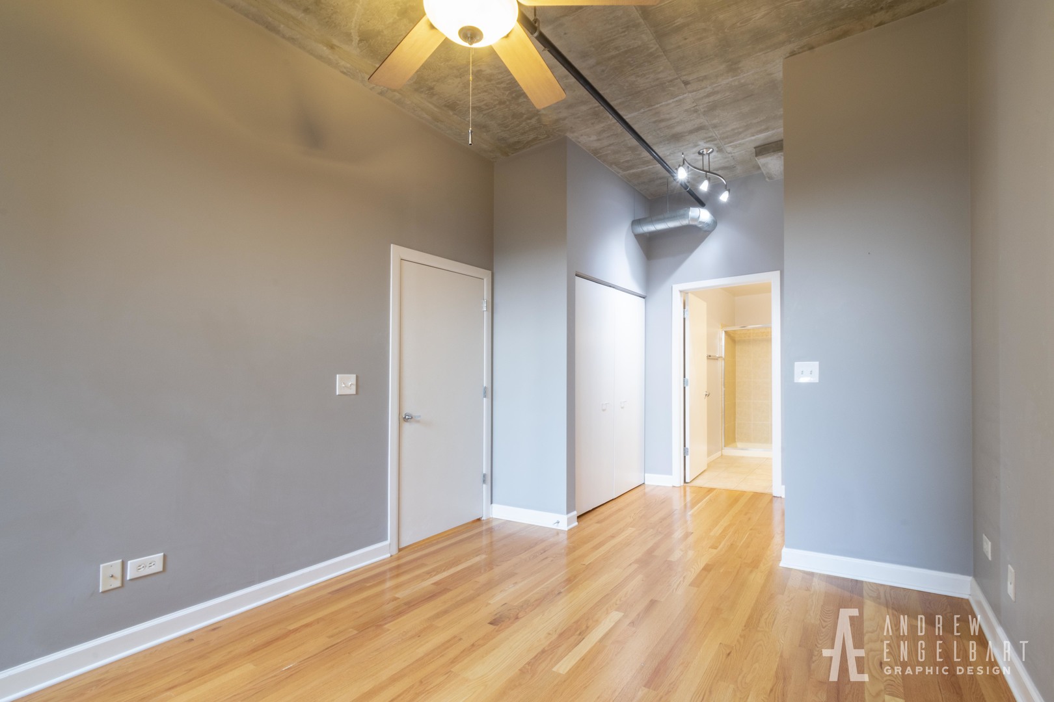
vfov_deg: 77.3
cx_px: 527
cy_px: 351
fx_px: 439
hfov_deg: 100.4
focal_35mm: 15
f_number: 20
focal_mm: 10
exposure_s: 2
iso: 125
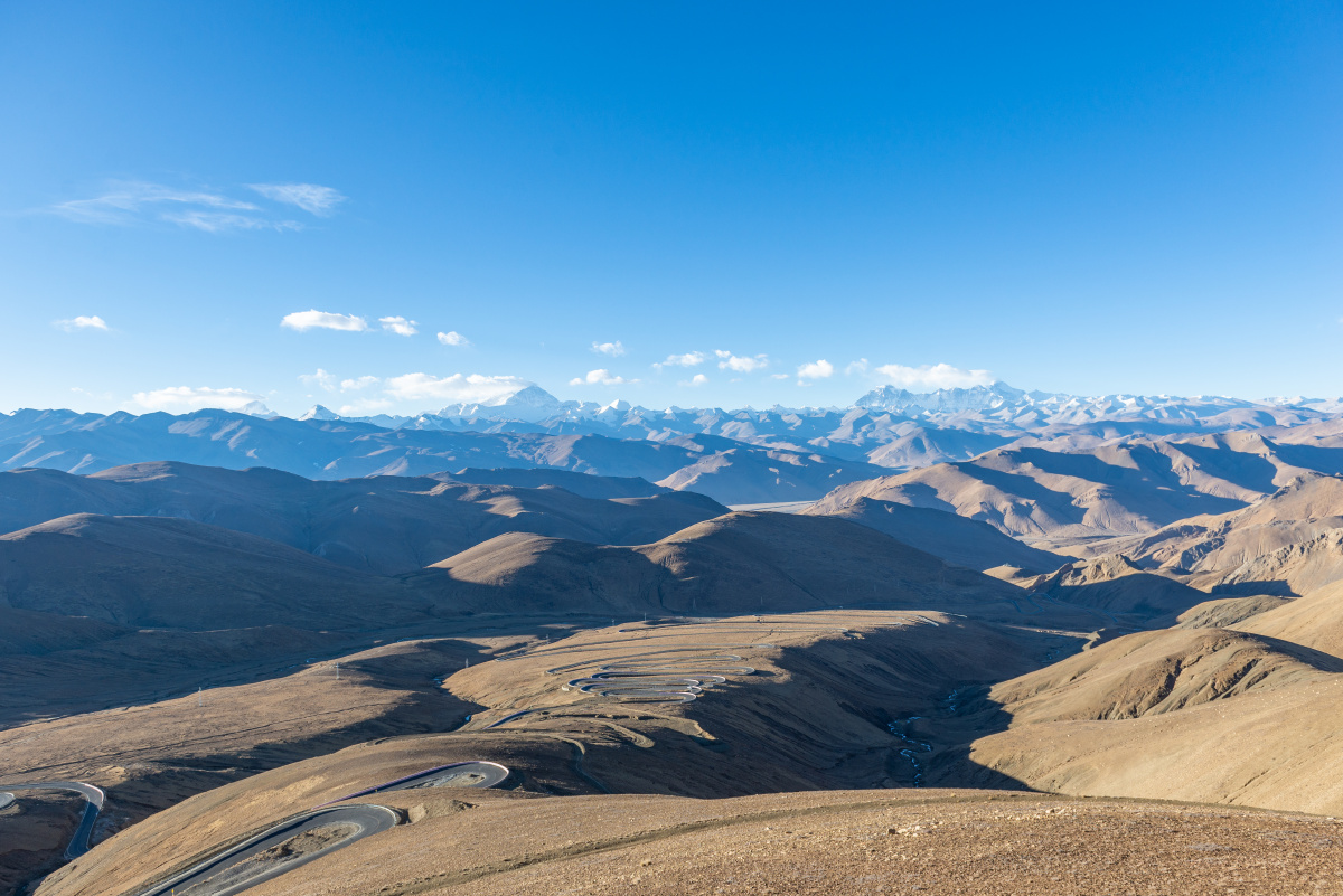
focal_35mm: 24
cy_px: 448
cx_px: 672
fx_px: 896
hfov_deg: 73.7
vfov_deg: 53.2
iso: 125
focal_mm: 24
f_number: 6.3
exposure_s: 1/400
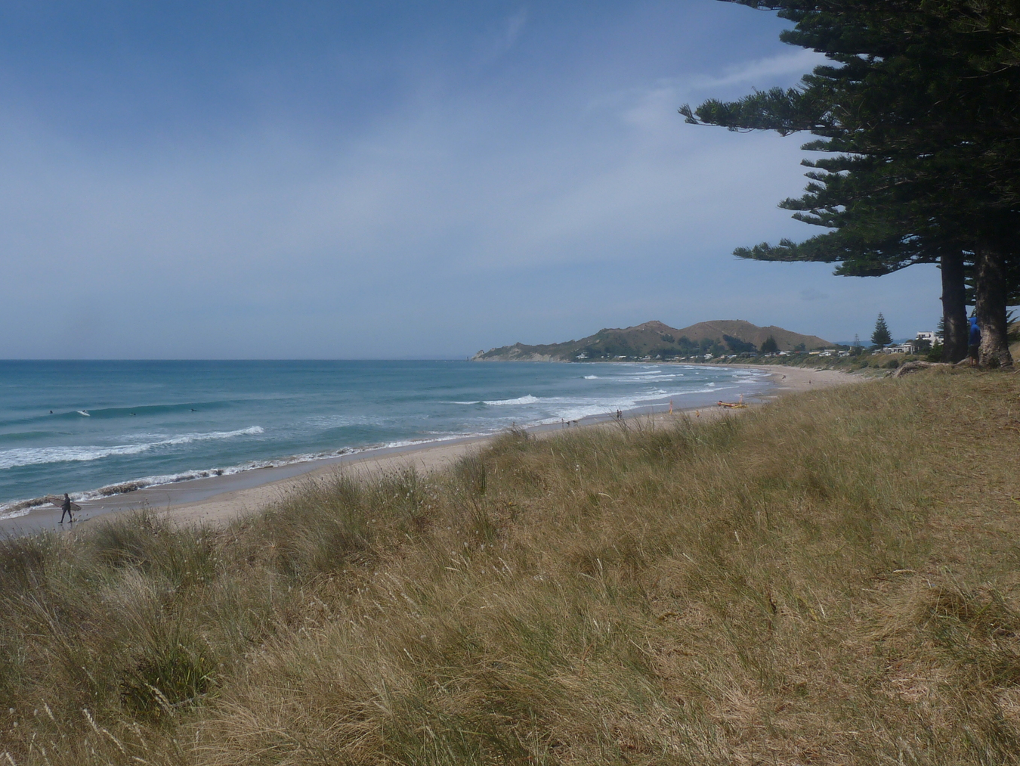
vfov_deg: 44.0
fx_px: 943
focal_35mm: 32
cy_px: 317
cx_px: 477
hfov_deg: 56.8
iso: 100
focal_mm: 4.8
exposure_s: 1/1000
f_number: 5.6
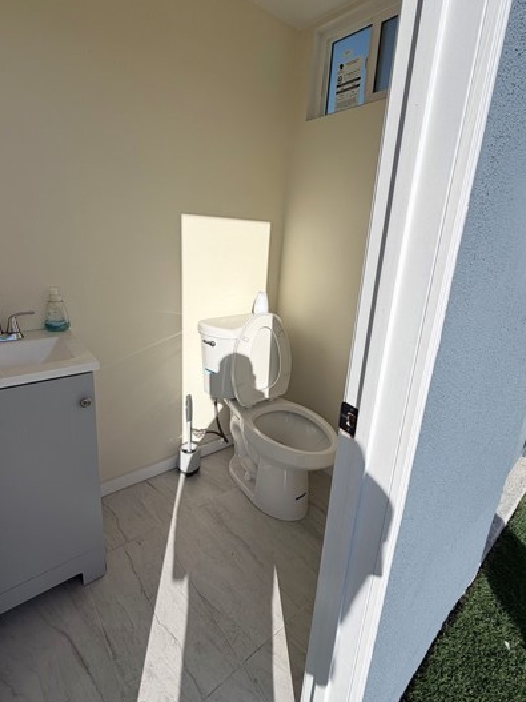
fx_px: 345
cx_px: 252
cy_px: 326
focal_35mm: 17
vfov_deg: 90.9
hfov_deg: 74.7
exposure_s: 1/1399
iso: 20
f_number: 2.2
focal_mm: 2.22
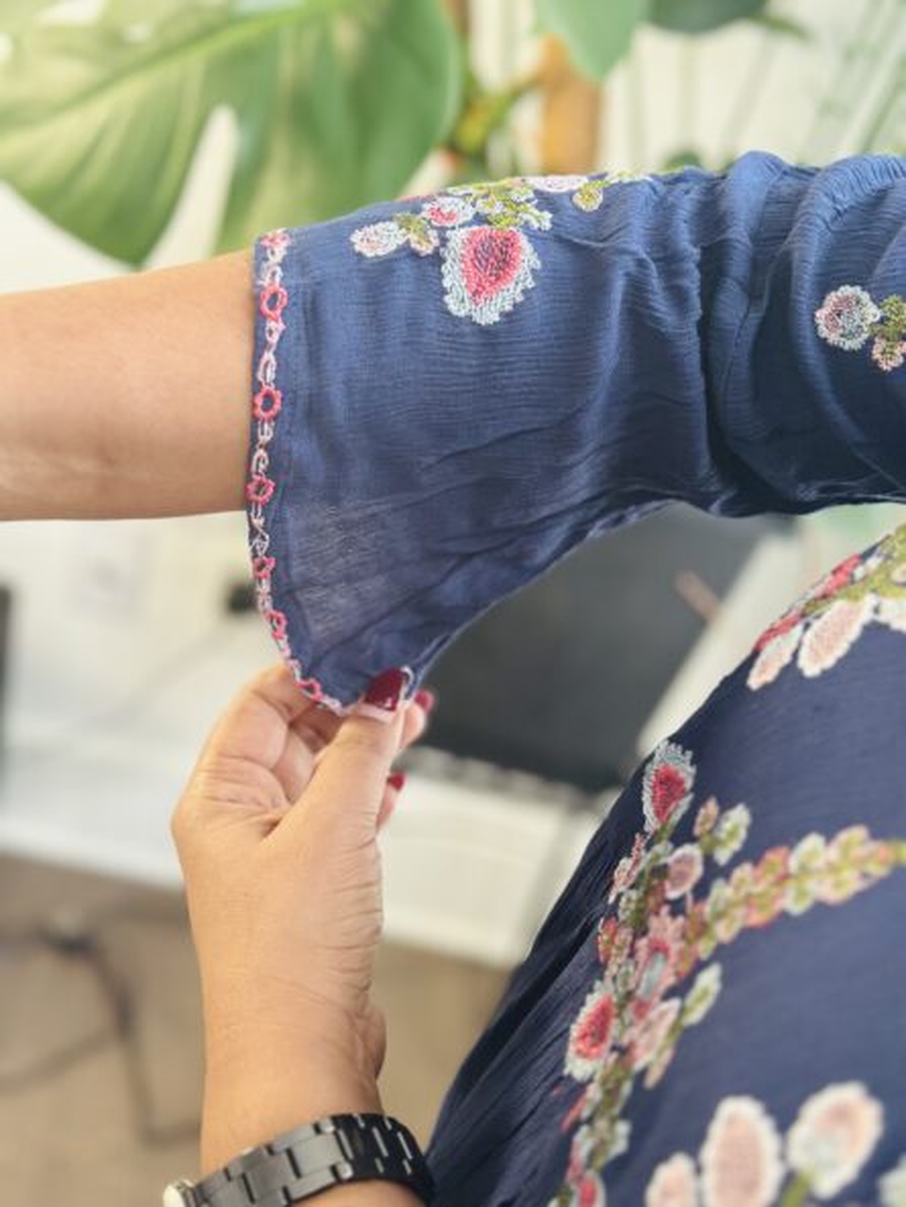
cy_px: 604
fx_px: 1674
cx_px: 453
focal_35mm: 48
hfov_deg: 30.3
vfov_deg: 39.6
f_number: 1.78
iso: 500
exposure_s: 1/40
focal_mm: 6.86
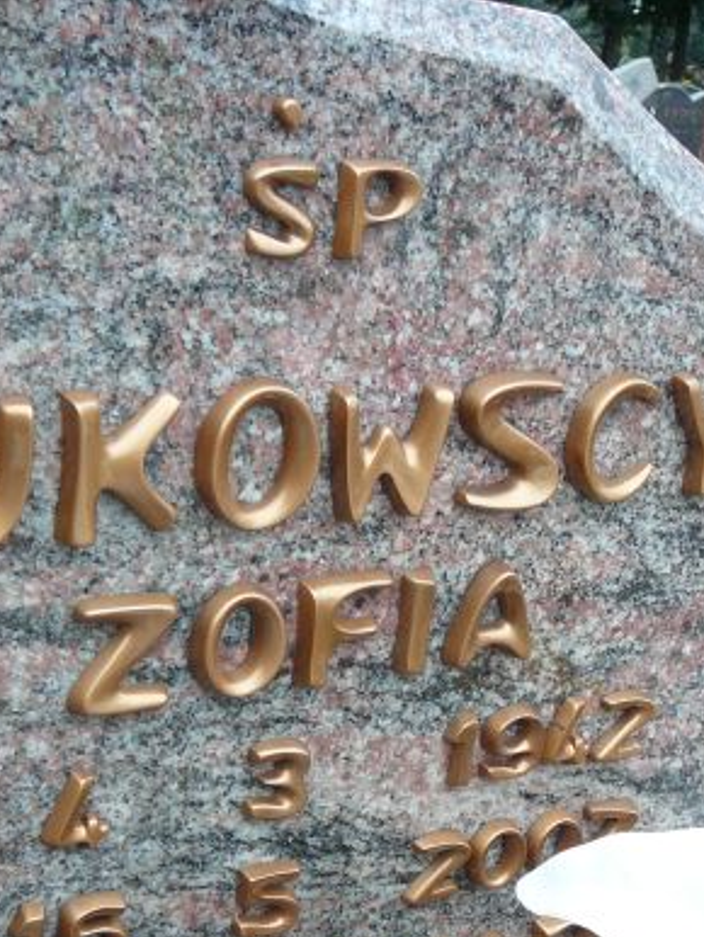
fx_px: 1571
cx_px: 216
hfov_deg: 25.1
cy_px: 774
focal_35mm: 58
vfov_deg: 32.2
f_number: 2.8
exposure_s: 1/40
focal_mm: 5.2
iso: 100
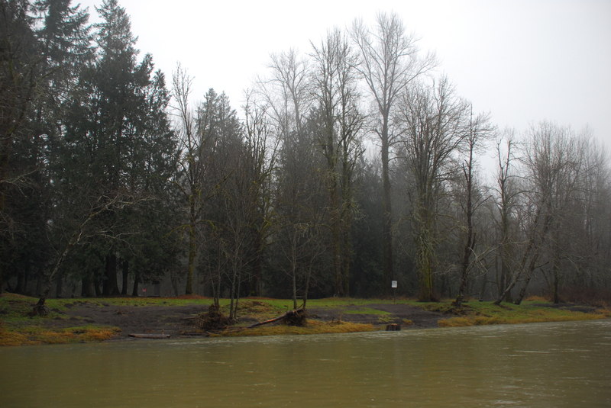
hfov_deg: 61.9
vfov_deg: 43.7
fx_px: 510
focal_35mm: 30
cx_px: 306
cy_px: 204
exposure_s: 1/200
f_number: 3.5
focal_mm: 20
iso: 250
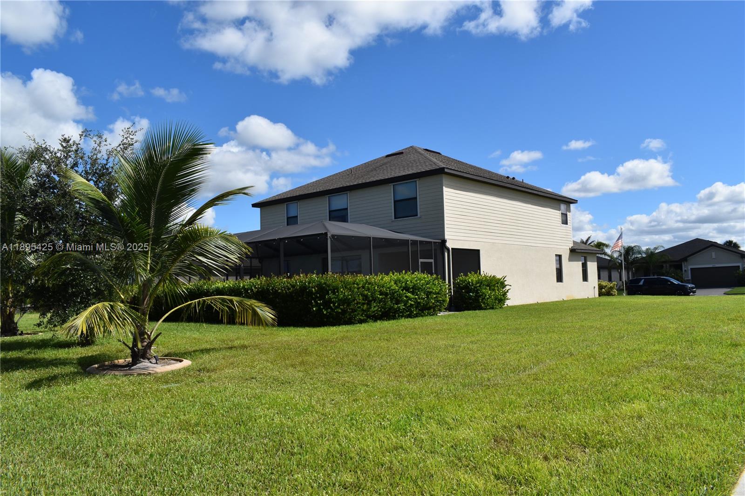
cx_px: 372
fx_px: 559
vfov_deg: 47.9
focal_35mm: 27
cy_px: 248
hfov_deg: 67.4
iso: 200
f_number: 10
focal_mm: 18
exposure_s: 1/400
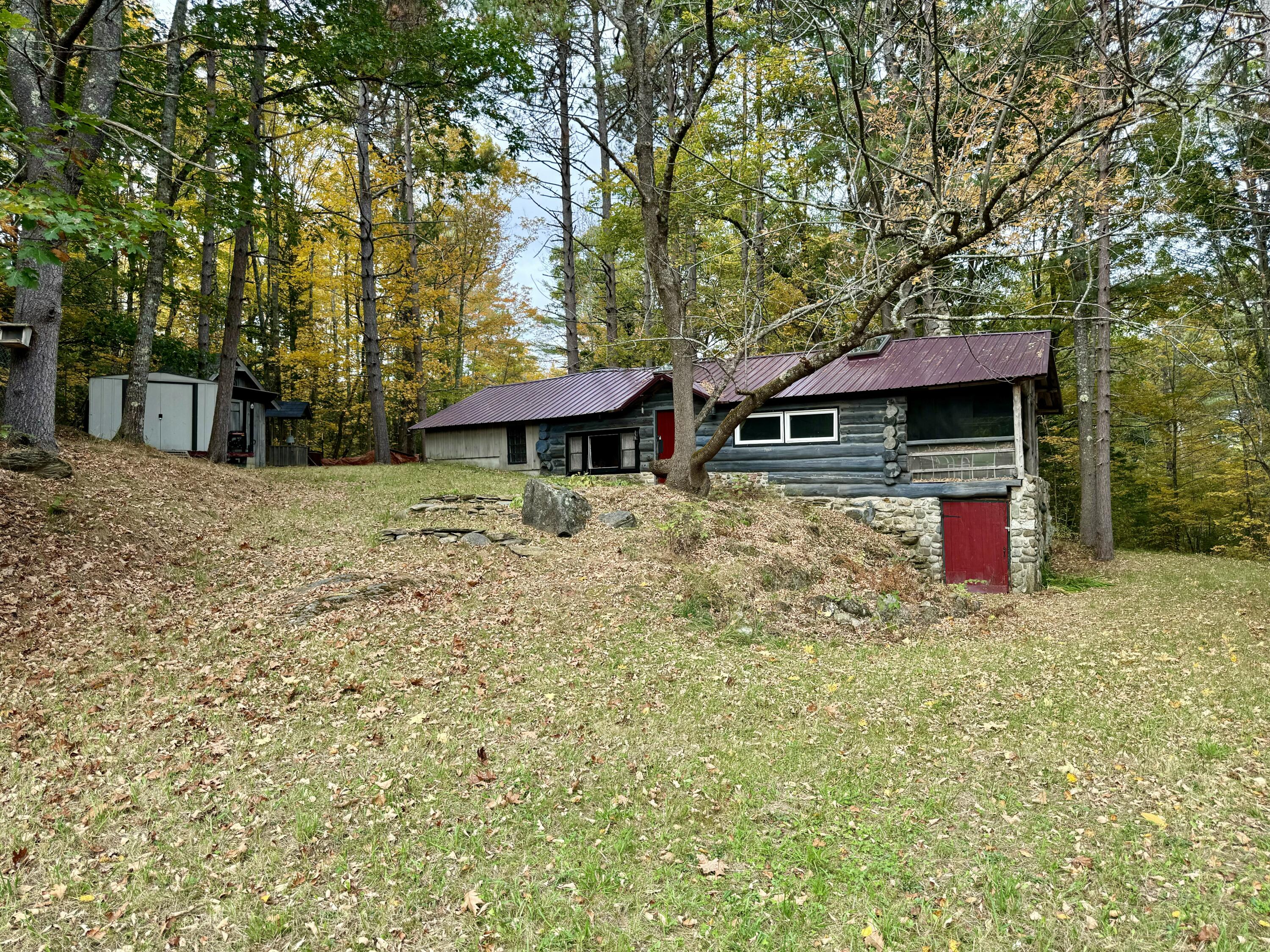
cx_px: 635
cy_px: 476
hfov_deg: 71.6
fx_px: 881
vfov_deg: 56.8
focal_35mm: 24
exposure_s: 1/260
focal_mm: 6.76
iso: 64
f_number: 1.78
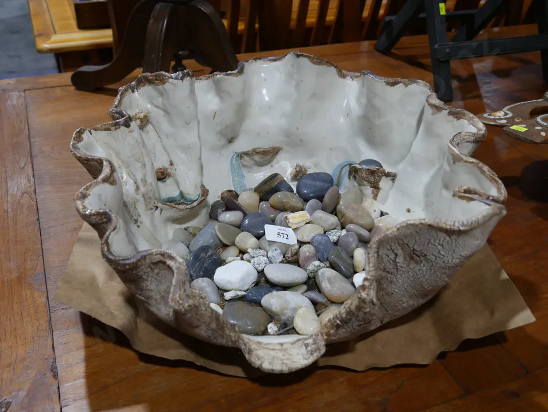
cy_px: 206
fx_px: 634
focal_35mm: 40
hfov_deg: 46.8
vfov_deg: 36.0
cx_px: 274
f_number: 4.4
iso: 200
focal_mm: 20
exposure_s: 1/60
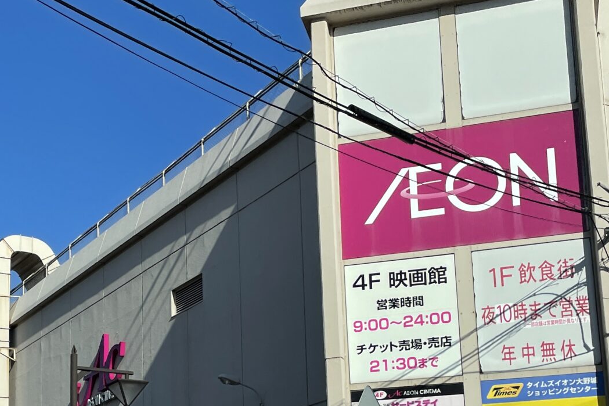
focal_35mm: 66
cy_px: 418
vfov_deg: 19.9
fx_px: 1116
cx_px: 167
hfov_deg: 30.1
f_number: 1.6
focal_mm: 4.2
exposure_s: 1/4132
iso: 32
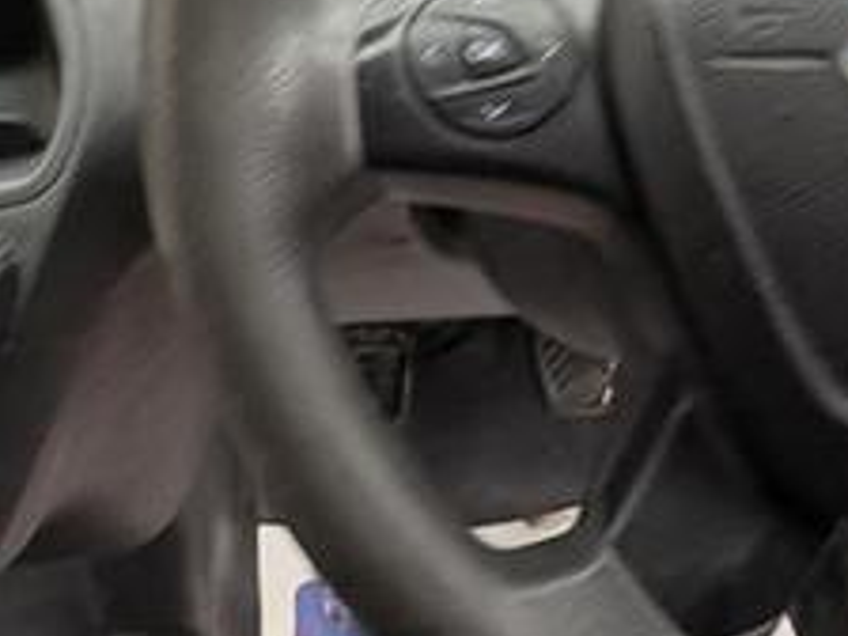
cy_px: 0
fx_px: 1372
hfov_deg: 34.1
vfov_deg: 24.9
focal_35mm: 56
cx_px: 299
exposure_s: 1/60
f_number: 2.2
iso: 320
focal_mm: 2.22
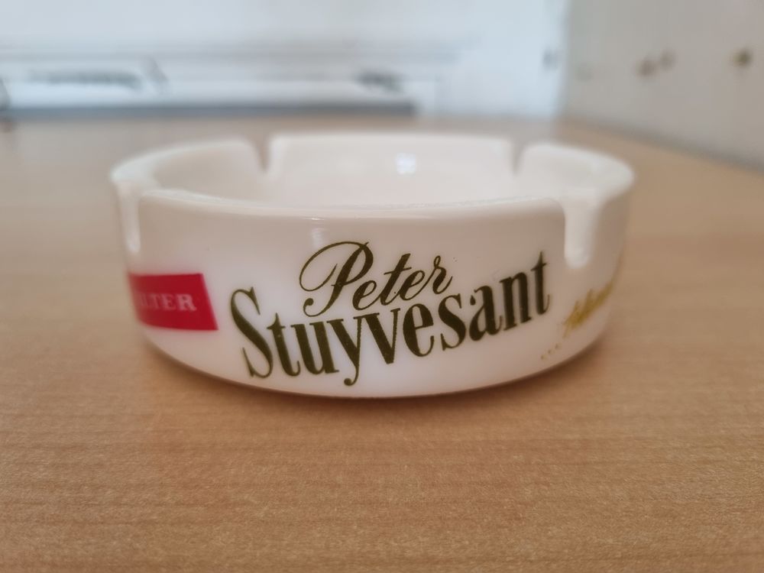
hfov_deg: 67.3
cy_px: 286
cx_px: 382
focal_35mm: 26
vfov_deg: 53.1
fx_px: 574
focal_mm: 5.4
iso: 200
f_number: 1.8
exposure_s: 1/100
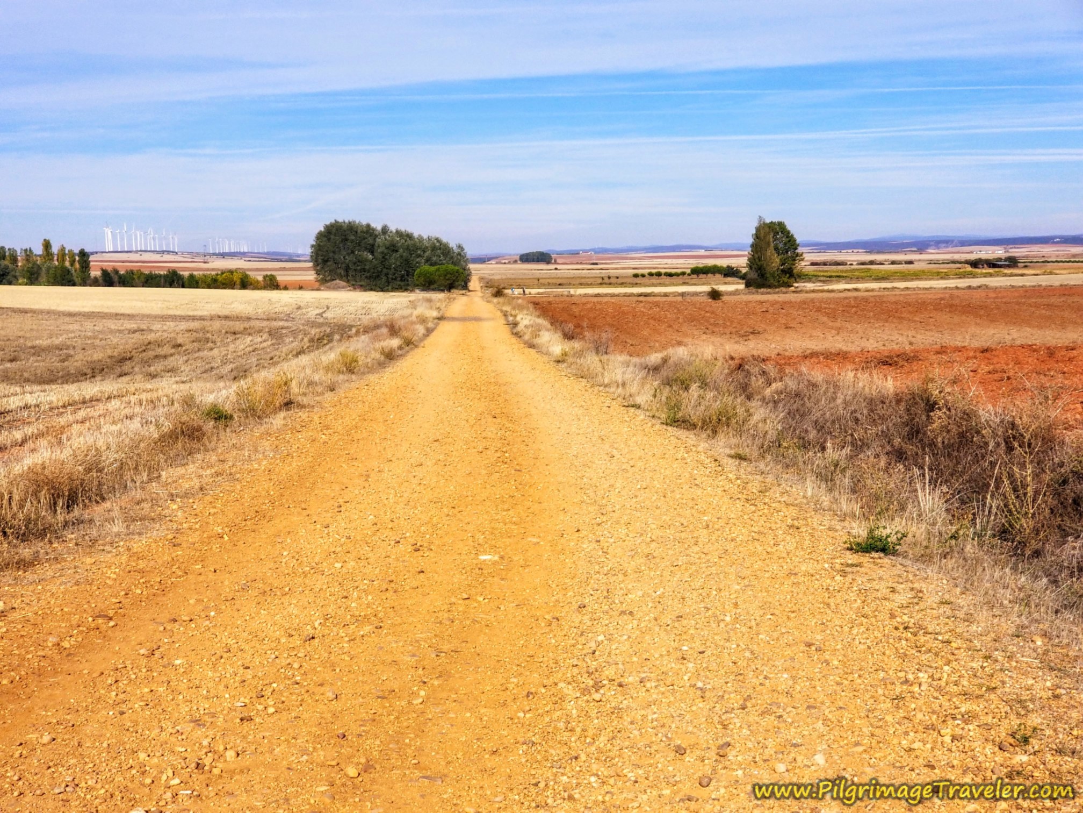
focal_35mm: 52
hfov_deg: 36.8
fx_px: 1627
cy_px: 406
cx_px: 542
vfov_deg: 28.0
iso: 25
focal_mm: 6
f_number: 2.4
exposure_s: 1/1053
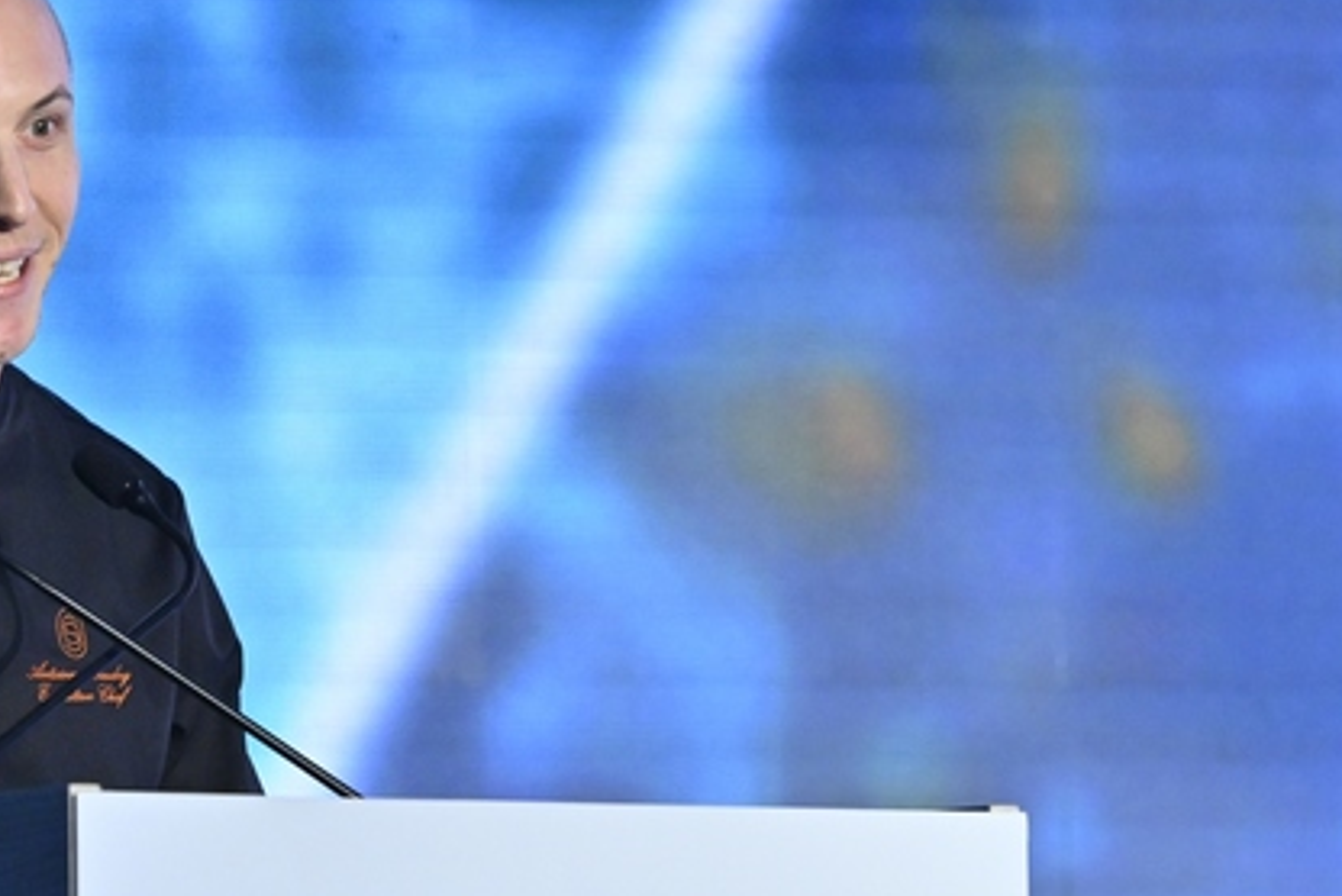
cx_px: 661
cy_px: 880
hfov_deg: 4.8
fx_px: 15965
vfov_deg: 3.2
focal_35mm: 428
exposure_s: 1/200
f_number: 4.5
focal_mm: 165
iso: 2500
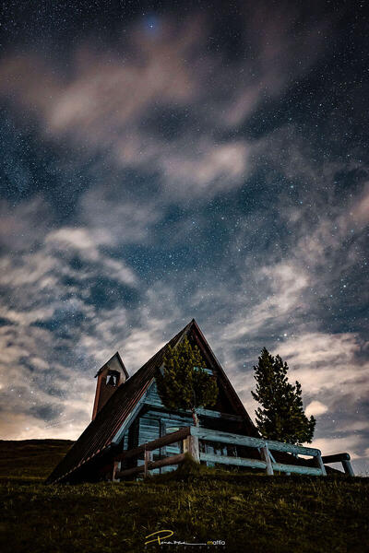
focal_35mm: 20
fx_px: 307
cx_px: 184
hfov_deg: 61.9
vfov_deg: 84.0
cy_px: 276
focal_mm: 20
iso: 2000
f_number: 1.8
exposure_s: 13
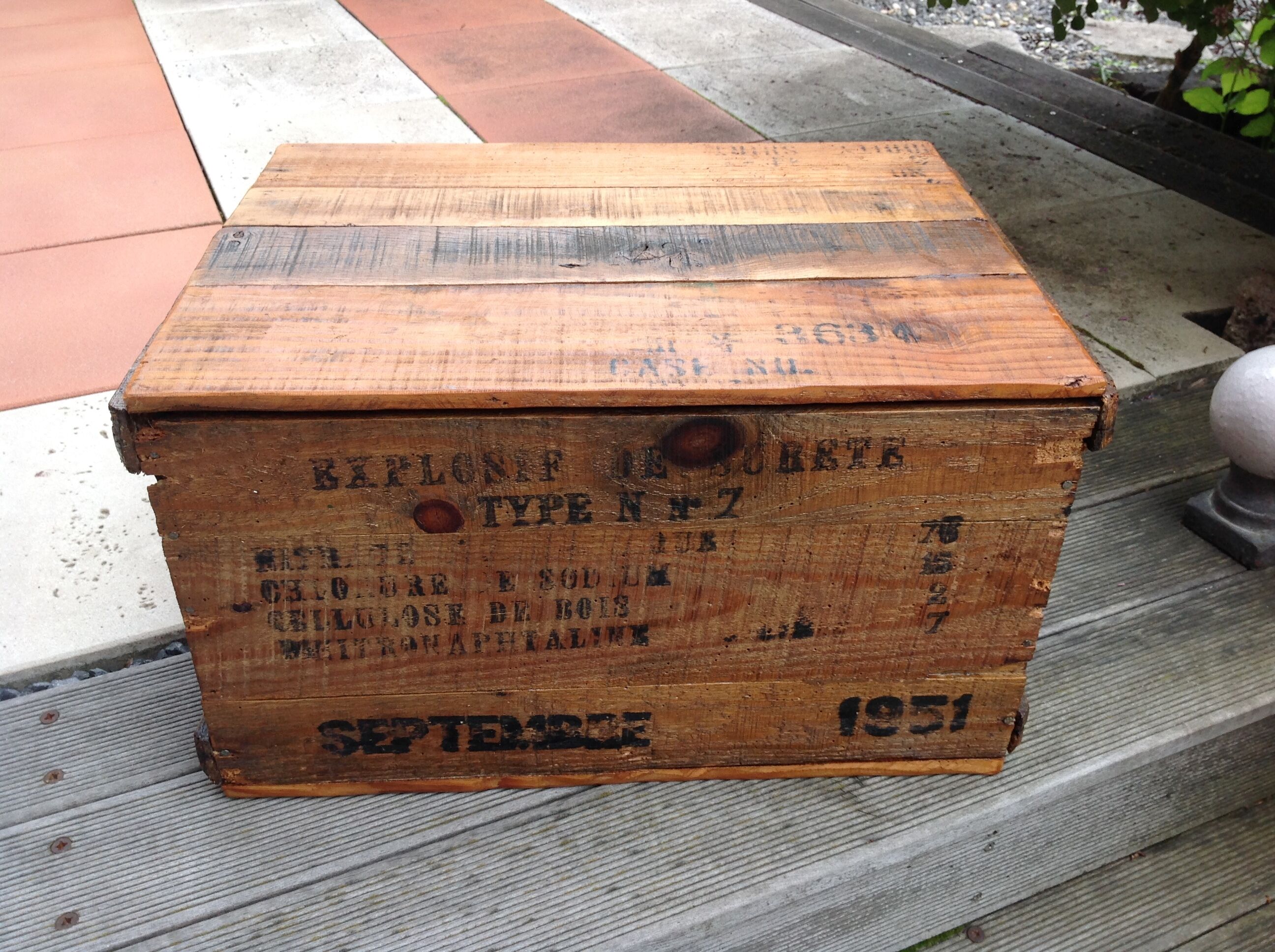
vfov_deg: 40.6
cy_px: 476
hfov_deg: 52.7
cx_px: 638
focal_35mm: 35
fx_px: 1287
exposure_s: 1/60
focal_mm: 4.28
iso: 50
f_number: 2.4
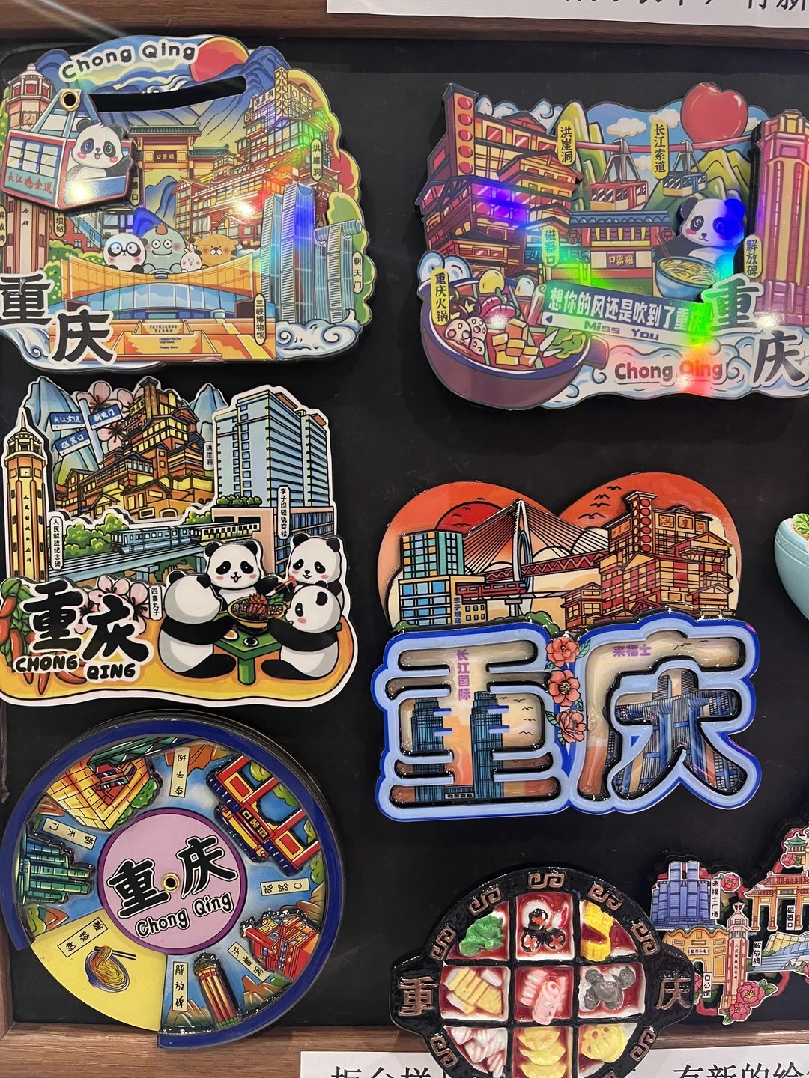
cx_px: 404
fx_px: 810
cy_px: 539
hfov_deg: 53.1
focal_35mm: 26
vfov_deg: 67.3
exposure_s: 1/50
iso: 160
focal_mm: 5.1
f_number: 1.6
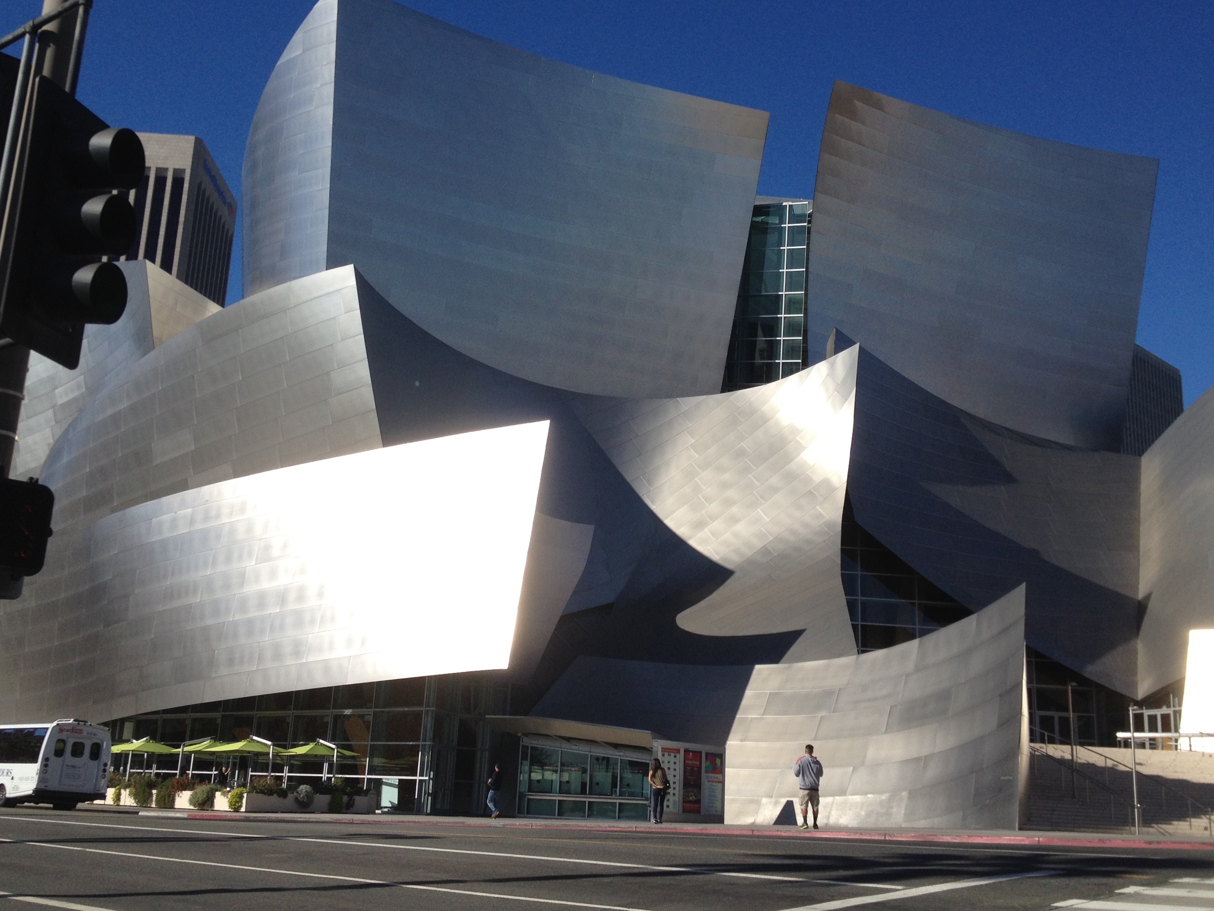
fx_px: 1508
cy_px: 402
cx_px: 617
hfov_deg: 43.8
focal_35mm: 43
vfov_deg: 33.6
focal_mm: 4.28
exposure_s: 1/2404
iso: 50
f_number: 2.4
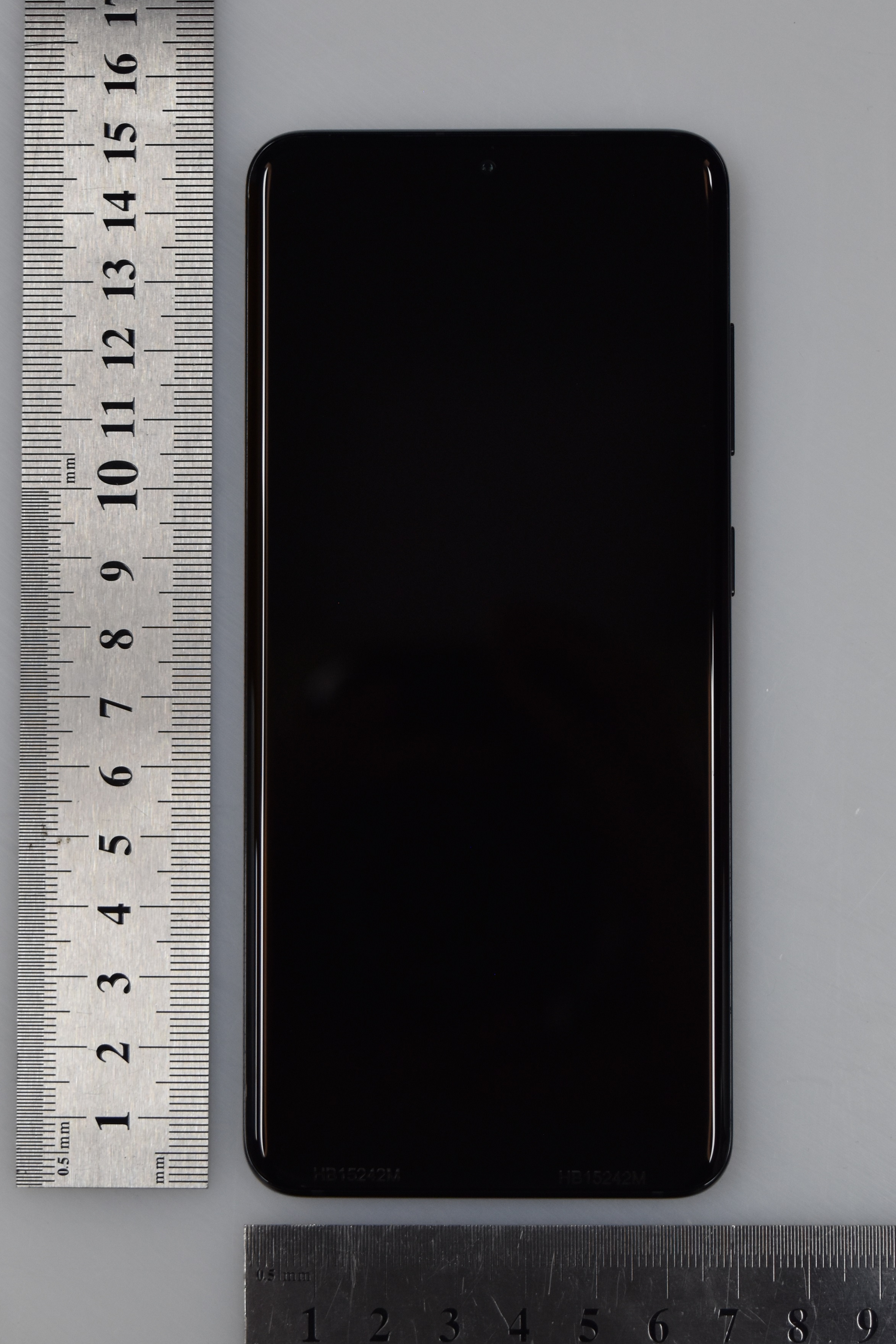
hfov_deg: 14.9
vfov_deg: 22.2
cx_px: 403
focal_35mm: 92
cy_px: 764
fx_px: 3422
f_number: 5.3
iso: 400
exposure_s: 1/125
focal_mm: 45
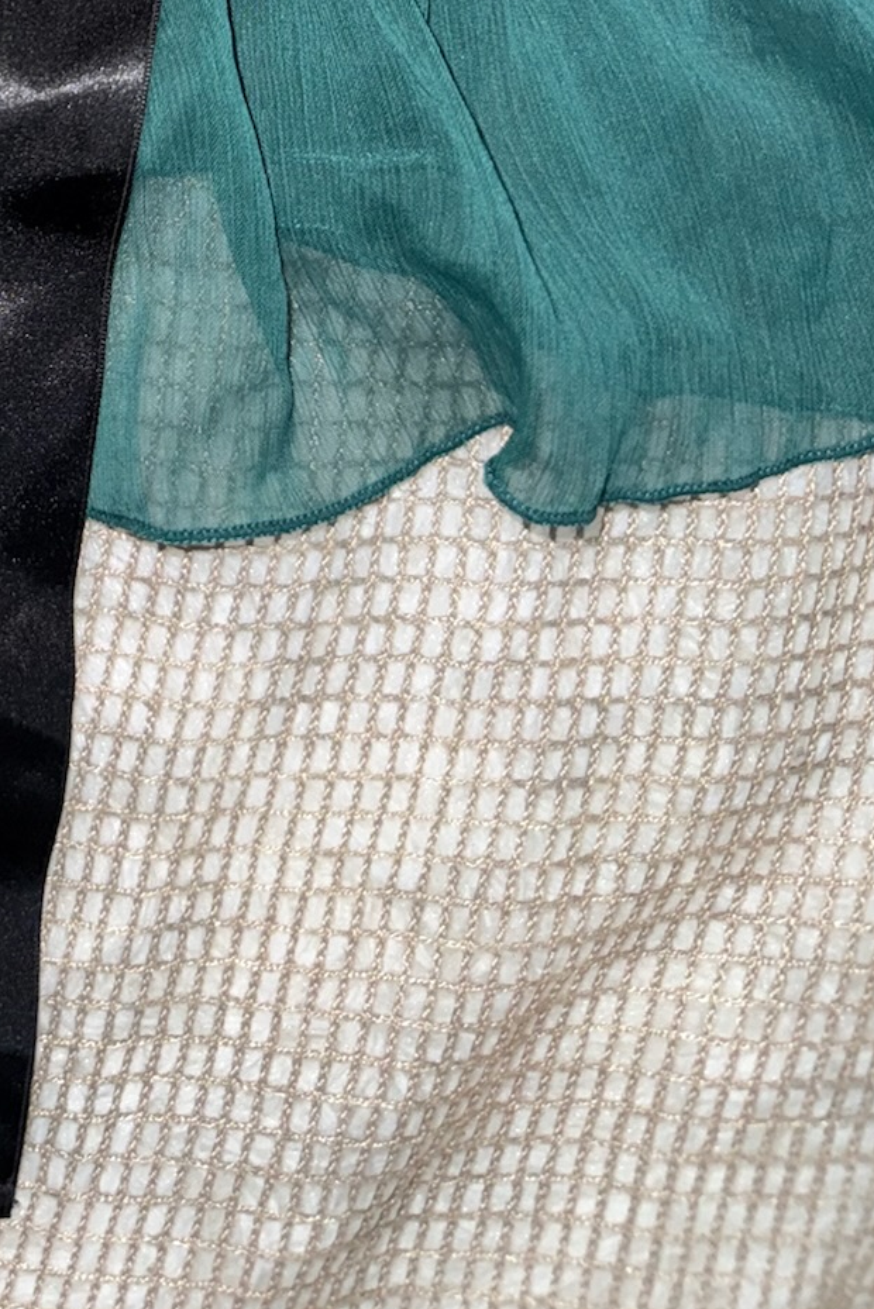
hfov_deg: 22.6
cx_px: -193
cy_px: -113
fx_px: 2001
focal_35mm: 55
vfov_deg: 32.2
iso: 64
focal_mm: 6.76
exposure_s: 1/44
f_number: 1.78
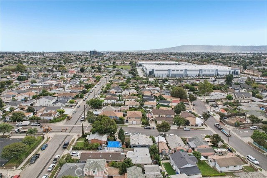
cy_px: 89
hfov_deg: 78.6
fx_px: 163
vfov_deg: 57.2
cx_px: 134
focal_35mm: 22
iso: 100
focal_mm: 8.4
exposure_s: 1/1250
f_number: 2.8
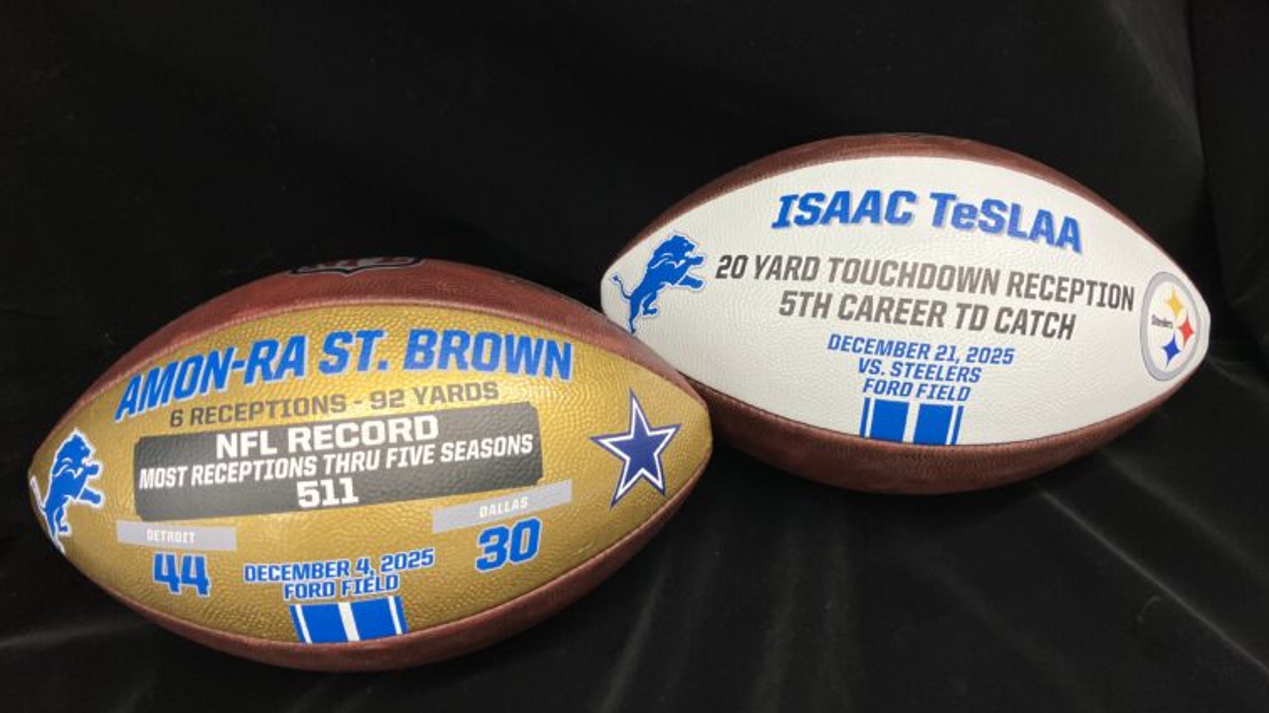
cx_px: 634
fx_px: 1043
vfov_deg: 37.8
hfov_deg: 62.6
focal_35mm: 31
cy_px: 344
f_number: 1.8
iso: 64
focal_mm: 3.99
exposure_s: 1/120
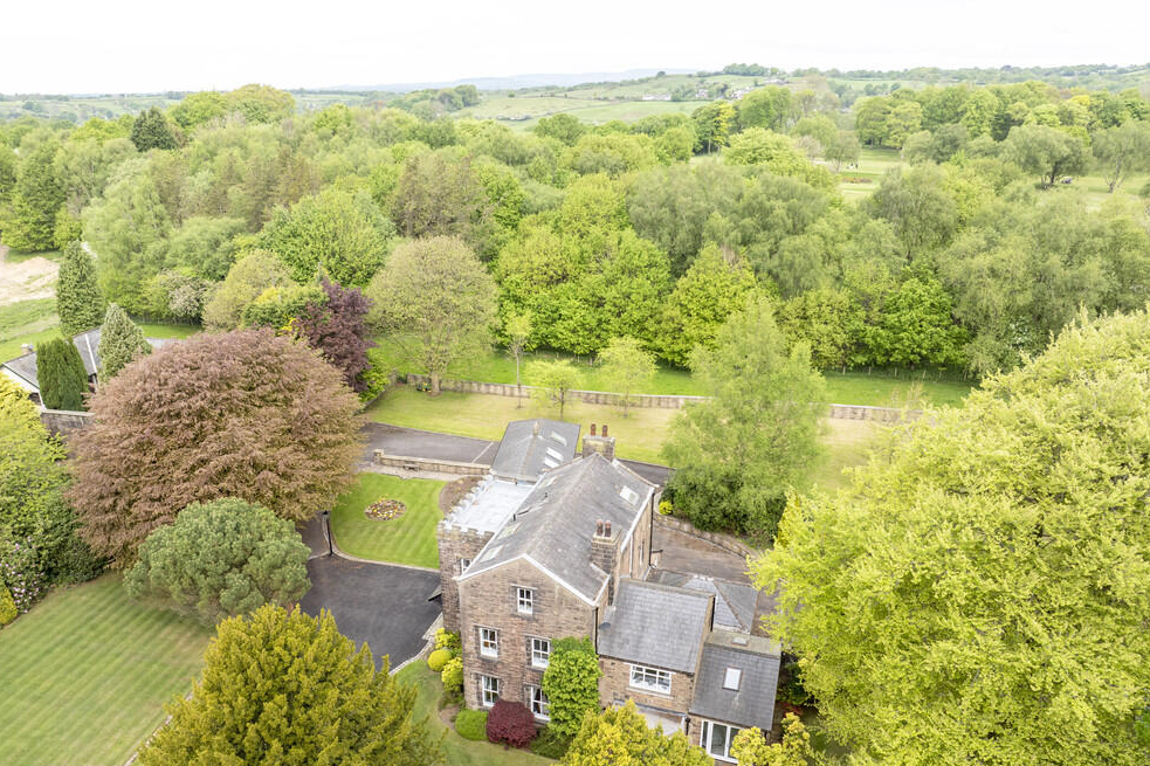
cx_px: 555
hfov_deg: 69.4
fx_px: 830
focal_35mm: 26
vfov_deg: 49.3
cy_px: 446
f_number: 3.2
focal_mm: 12.29
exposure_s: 1/240
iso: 100
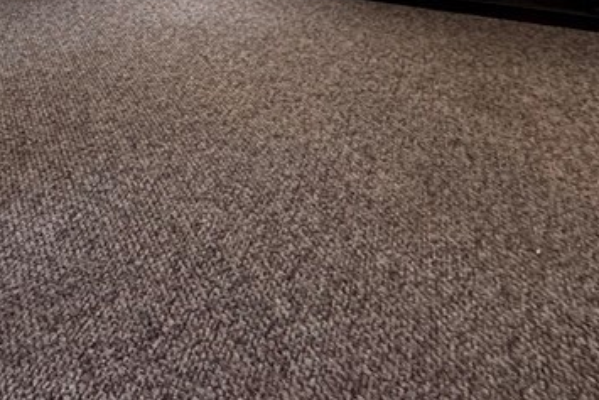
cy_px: -123
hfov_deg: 42.7
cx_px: 64
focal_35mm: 42
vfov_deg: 26.8
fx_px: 699
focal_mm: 2.22
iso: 500
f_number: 2.2
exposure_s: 1/60
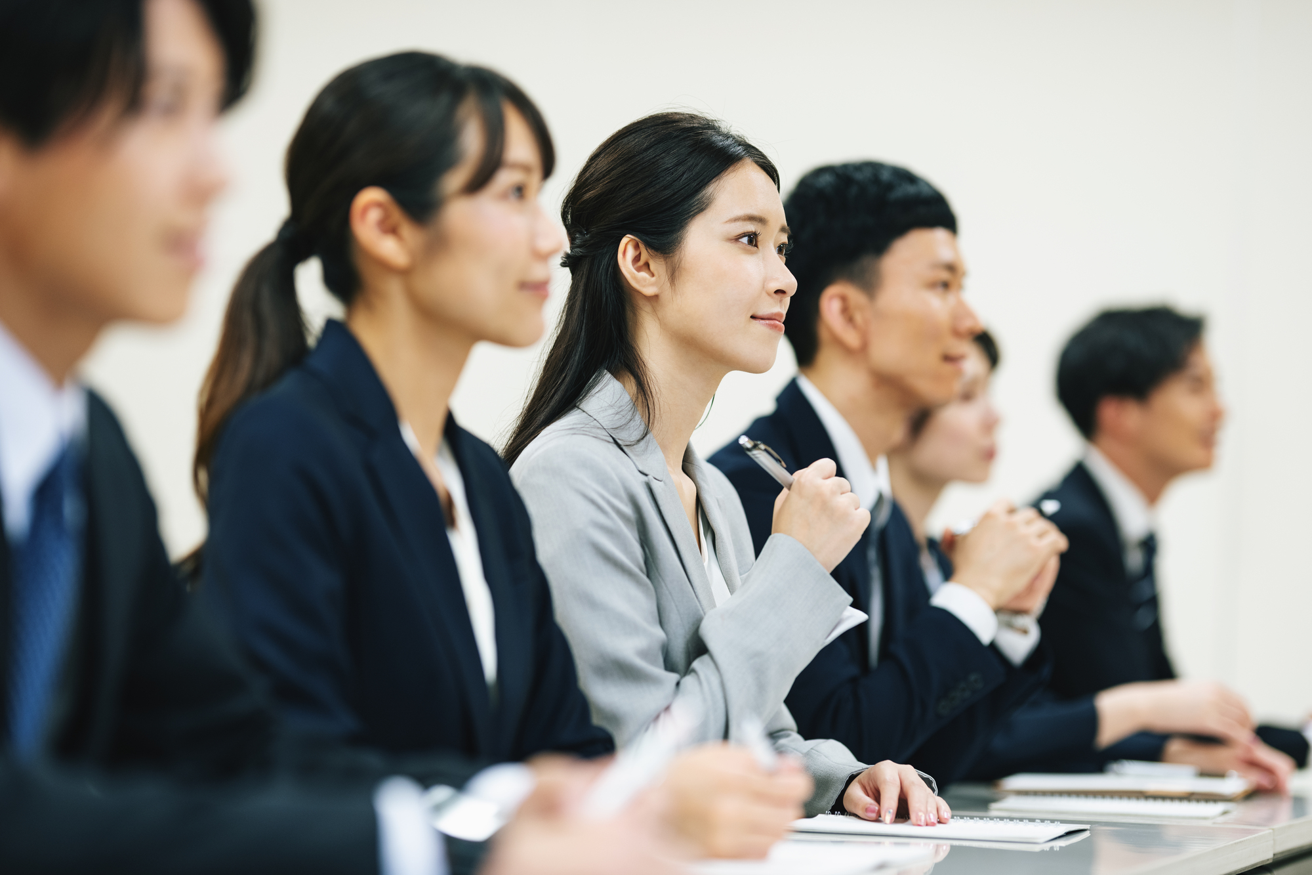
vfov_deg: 13.0
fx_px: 3826
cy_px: 438
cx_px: 656
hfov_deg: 19.5
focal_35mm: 105
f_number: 1.8
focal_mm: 105
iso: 320
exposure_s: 1/160
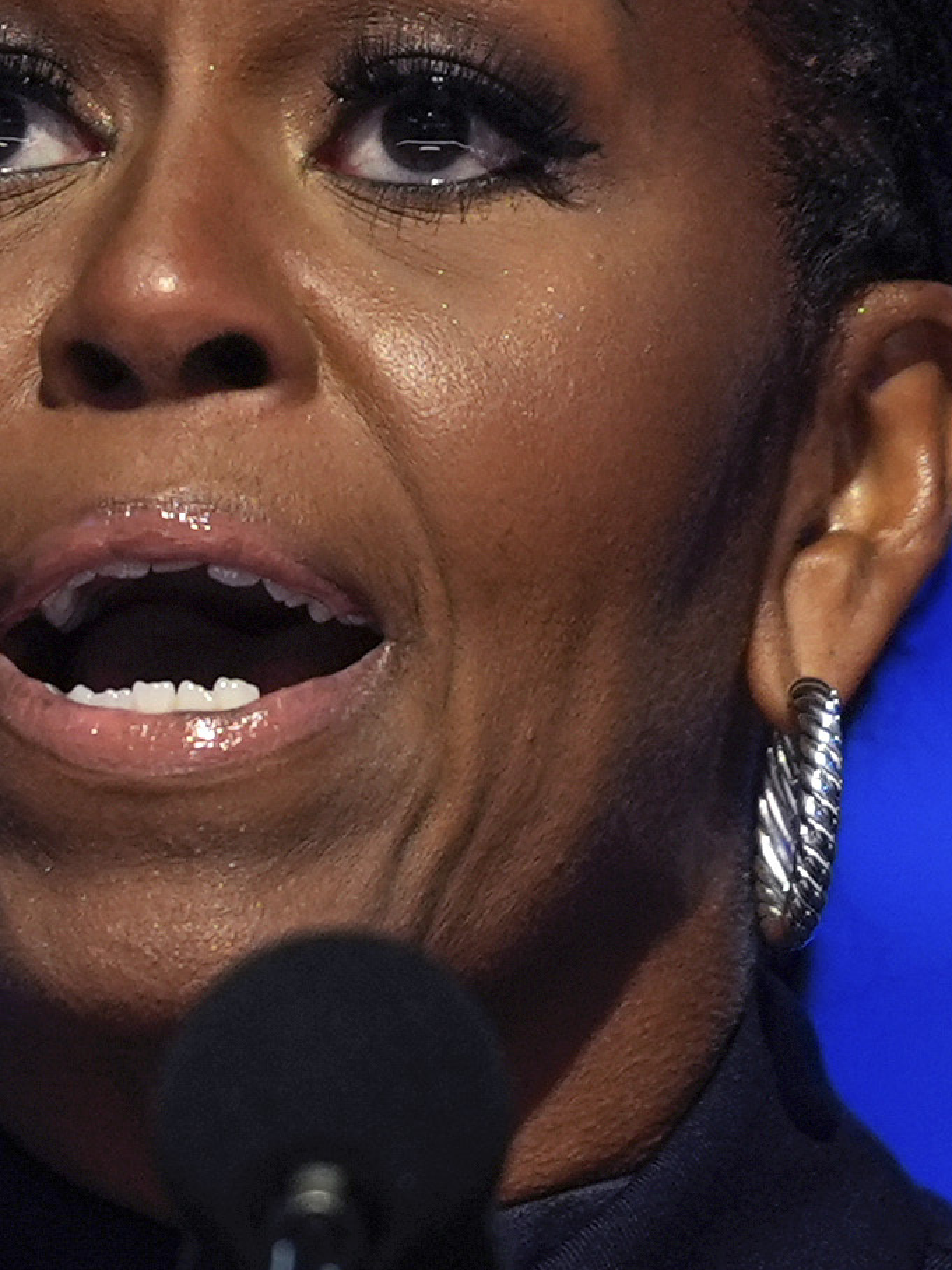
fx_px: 45873
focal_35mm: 1251
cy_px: 740
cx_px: 280
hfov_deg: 1.2
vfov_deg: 1.6
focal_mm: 200
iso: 400
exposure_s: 1/125
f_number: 2.8
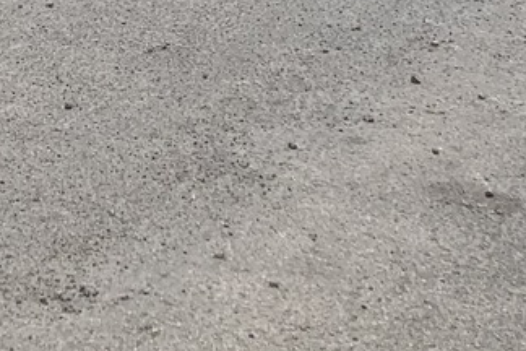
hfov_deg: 16.9
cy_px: -73
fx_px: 1753
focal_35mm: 120
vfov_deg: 11.2
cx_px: 91
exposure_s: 1/1634
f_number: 1.8
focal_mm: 4.25
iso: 25
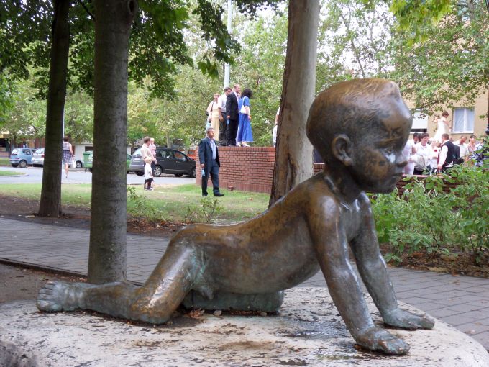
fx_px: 848
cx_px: 244
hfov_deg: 32.2
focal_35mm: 60
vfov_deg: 24.4
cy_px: 184
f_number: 4.8
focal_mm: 10.5
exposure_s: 1/60
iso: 200
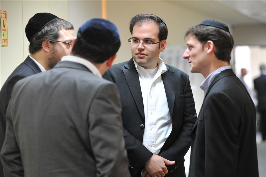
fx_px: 923
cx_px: 133
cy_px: 88
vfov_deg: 10.9
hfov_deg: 16.4
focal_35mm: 125
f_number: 4
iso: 1600
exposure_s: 1/80
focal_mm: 125
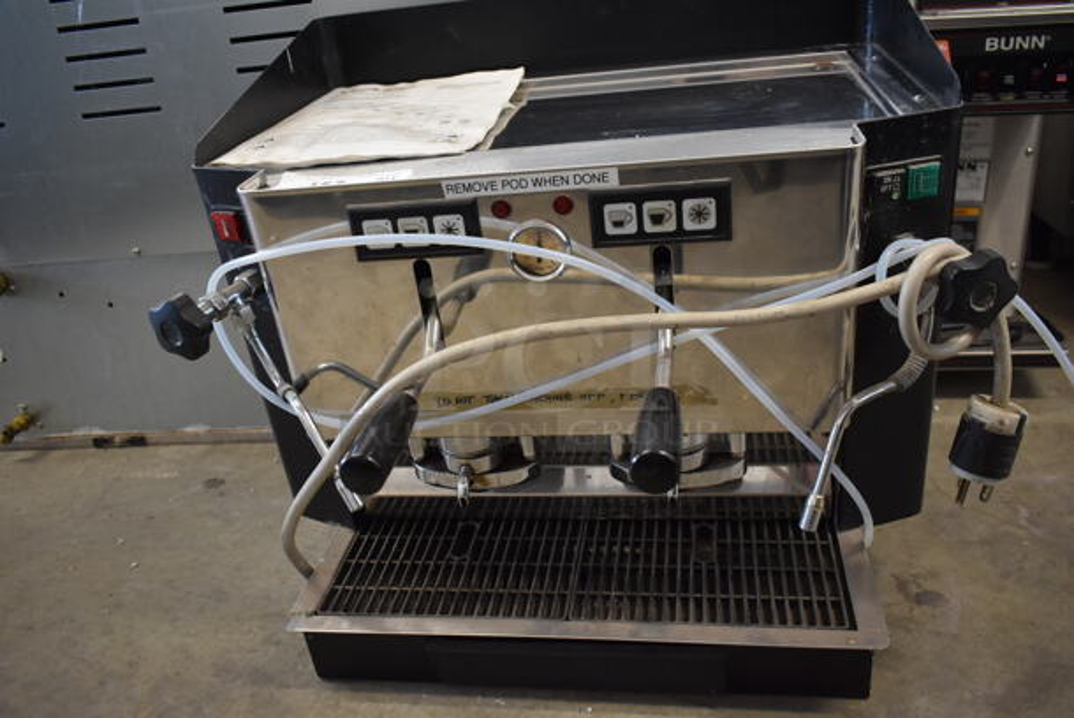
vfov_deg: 43.7
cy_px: 359
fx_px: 896
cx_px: 537
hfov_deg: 61.9
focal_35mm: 30
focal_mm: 20
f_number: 4
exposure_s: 1/60
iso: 1000
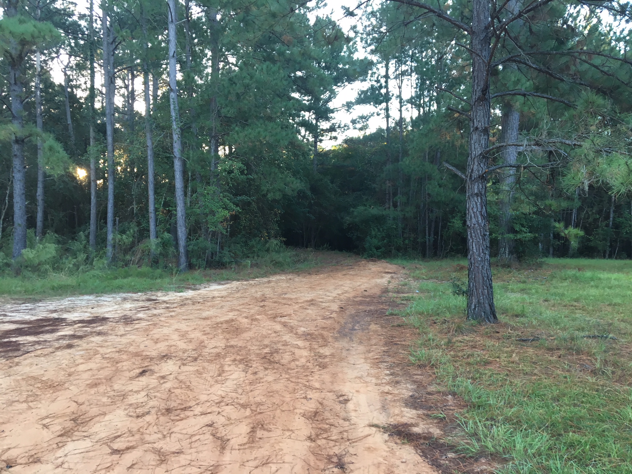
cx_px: 316
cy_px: 237
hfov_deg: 61.7
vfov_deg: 48.2
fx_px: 529
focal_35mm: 29
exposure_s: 1/30
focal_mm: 4.15
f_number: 2.2
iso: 50
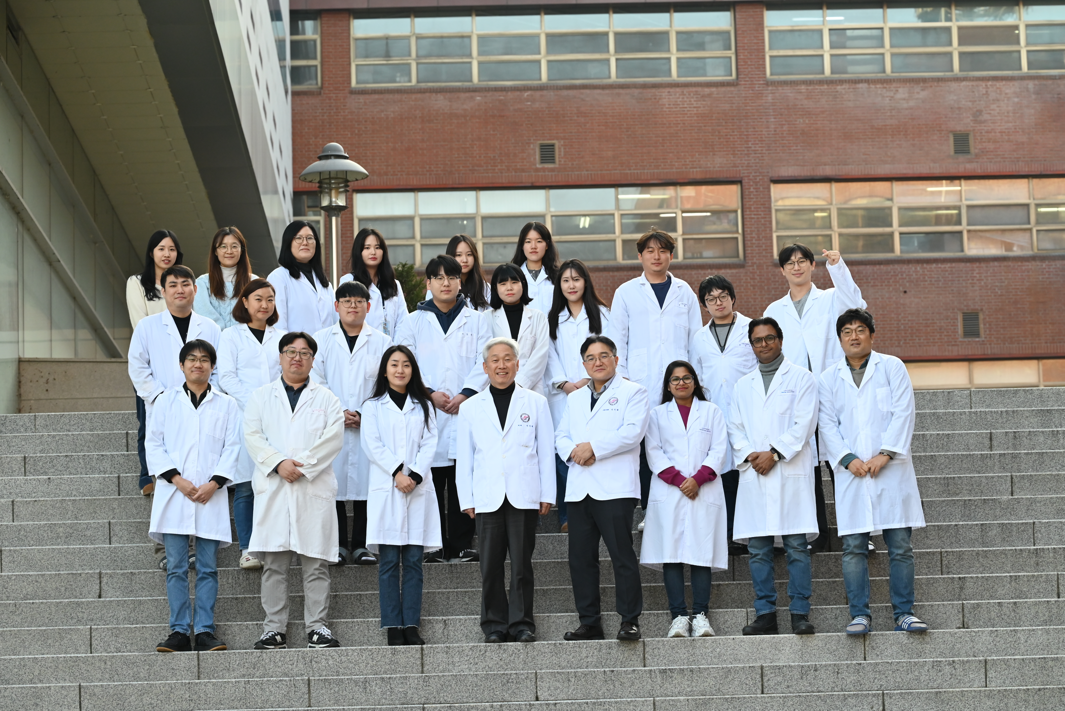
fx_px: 3107
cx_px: 532
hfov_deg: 19.4
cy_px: 356
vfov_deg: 13.1
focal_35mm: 105
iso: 1250
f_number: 6.3
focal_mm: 105
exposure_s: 1/640
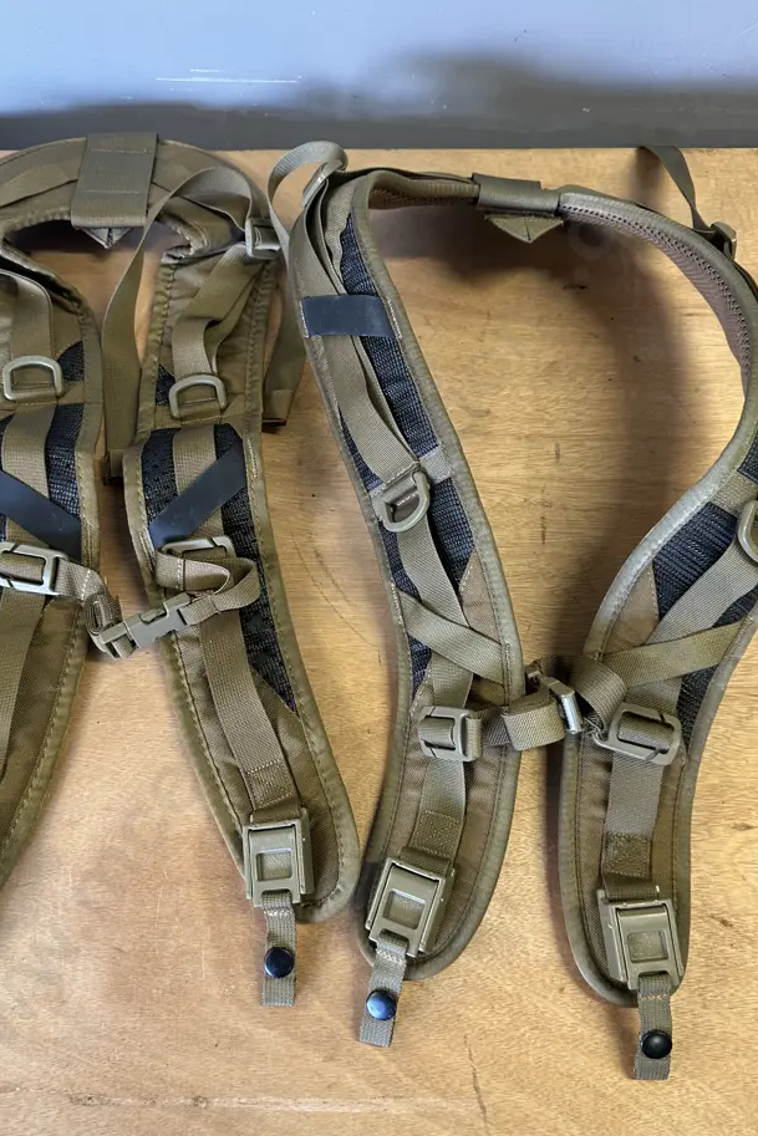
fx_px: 884
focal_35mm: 28
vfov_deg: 65.4
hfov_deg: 46.3
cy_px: 590
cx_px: 324
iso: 160
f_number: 1.78
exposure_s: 1/50
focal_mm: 6.86
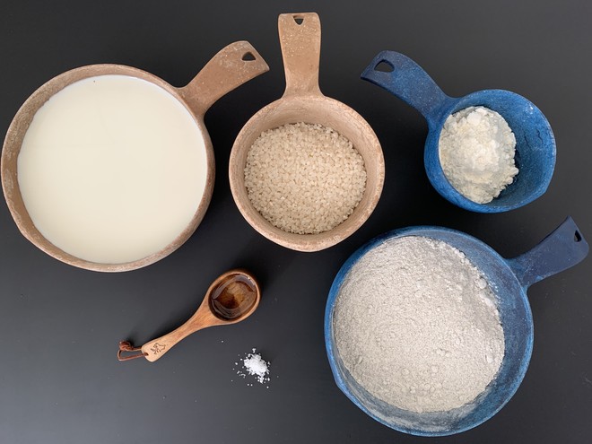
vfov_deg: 53.1
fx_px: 445
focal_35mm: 26
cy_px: 222
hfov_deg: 67.3
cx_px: 296
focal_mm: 4.25
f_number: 1.8
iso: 100
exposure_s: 1/76
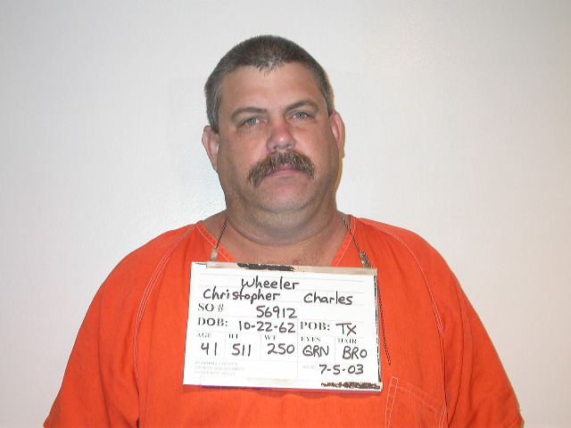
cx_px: 286
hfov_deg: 34.3
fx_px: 924
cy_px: 214
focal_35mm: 56
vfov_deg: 26.1
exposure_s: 1/60.3
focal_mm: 11.6
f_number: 3
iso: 100
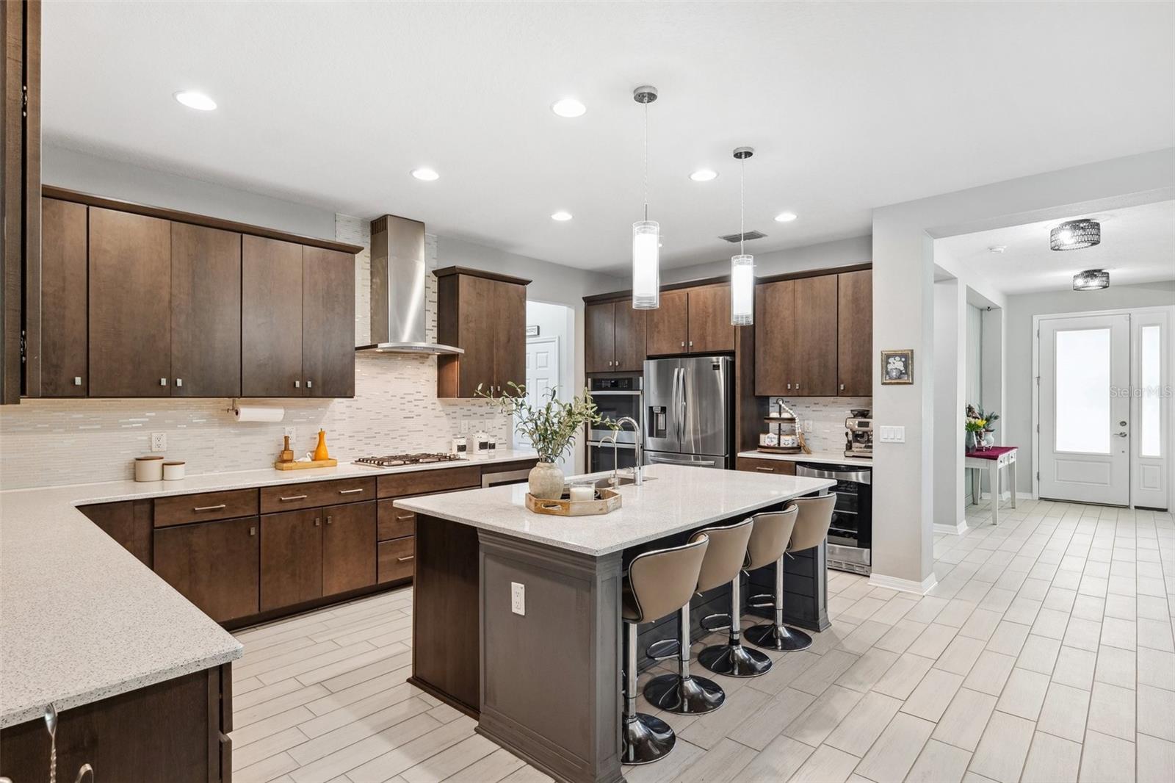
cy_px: 392
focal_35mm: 18
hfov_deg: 90.0
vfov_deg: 67.4
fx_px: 587
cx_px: 588
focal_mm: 18
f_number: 8
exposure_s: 1/8
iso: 400
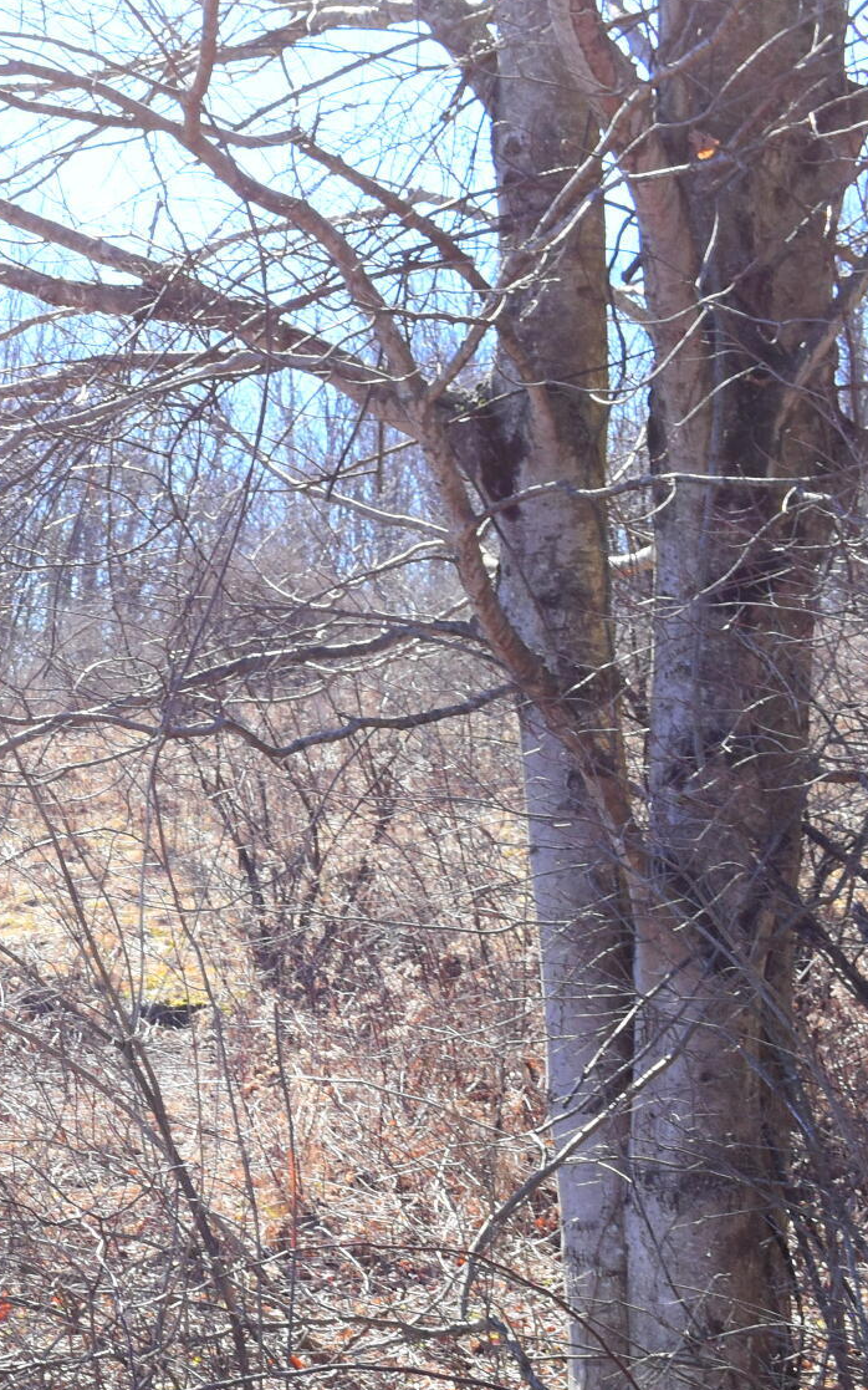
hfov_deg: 10.7
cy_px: 908
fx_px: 4353
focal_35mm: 115
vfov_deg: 18.1
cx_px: -659
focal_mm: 28
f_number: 8
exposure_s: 1/250
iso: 200
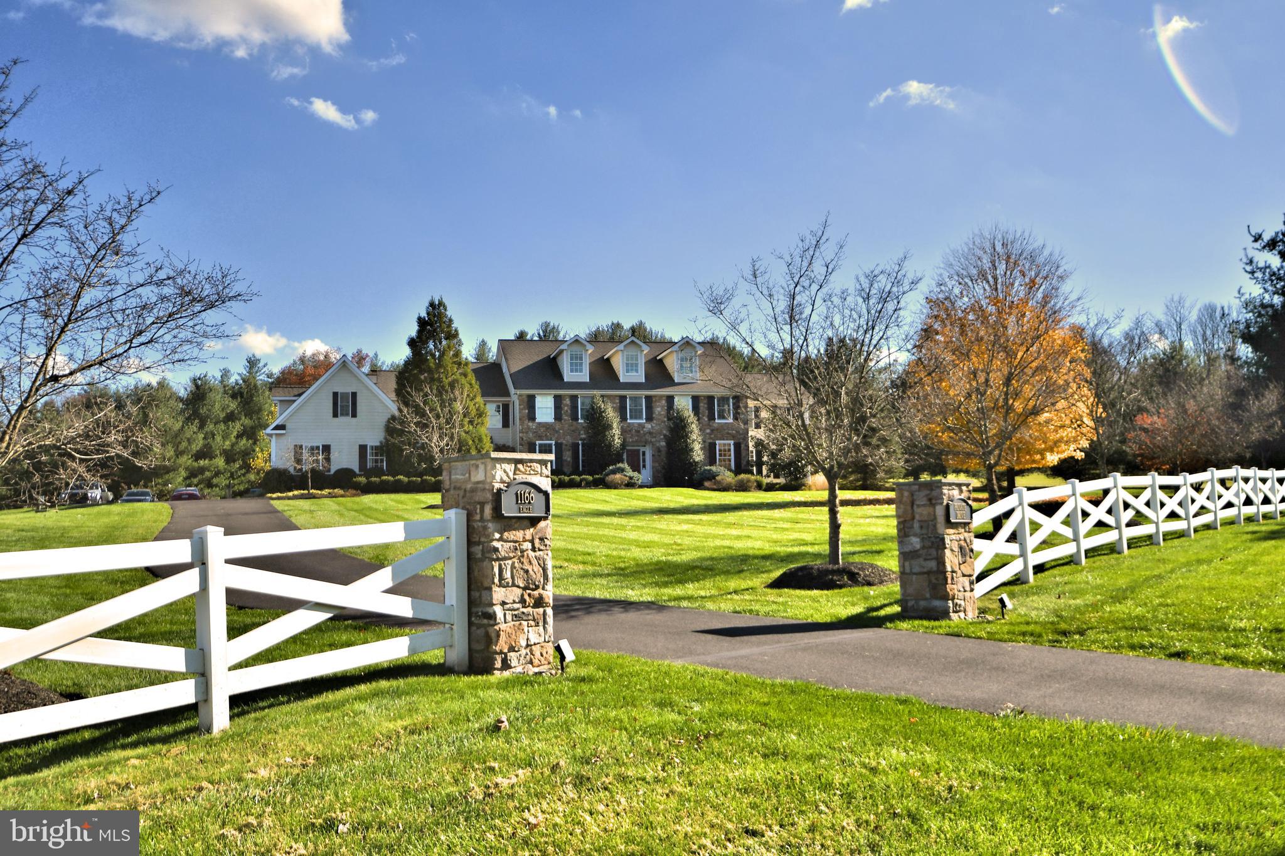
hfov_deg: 53.1
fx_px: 1285
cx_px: 642
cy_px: 428
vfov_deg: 36.9
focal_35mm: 36
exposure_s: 1/2000
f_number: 4.5
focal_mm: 24
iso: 200
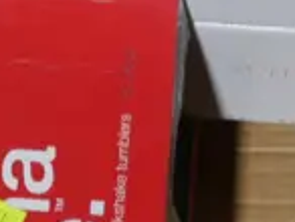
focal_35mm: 224
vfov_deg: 6.4
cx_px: 57
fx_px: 1912
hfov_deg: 8.8
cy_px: -261
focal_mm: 16
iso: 200
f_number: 3.6
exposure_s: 1/60
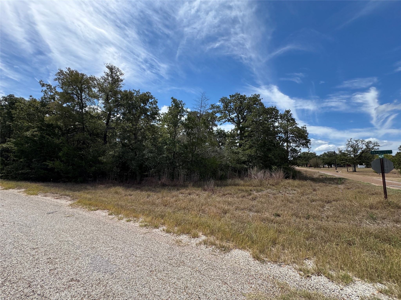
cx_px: 200
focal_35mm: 14
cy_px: 150
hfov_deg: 102.1
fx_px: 162
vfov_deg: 85.7
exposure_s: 1/1126
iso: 50
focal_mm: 2.22
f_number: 2.2
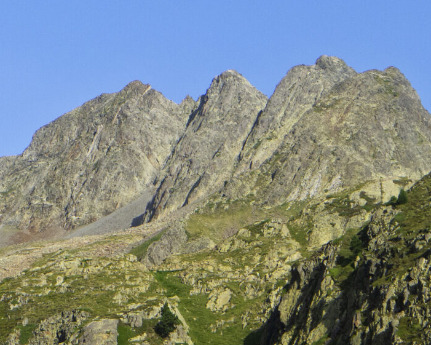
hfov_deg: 11.3
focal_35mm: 171
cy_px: 205
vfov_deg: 9.0
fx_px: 2182
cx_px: 227
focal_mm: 19.2
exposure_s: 1/500
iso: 80
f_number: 4
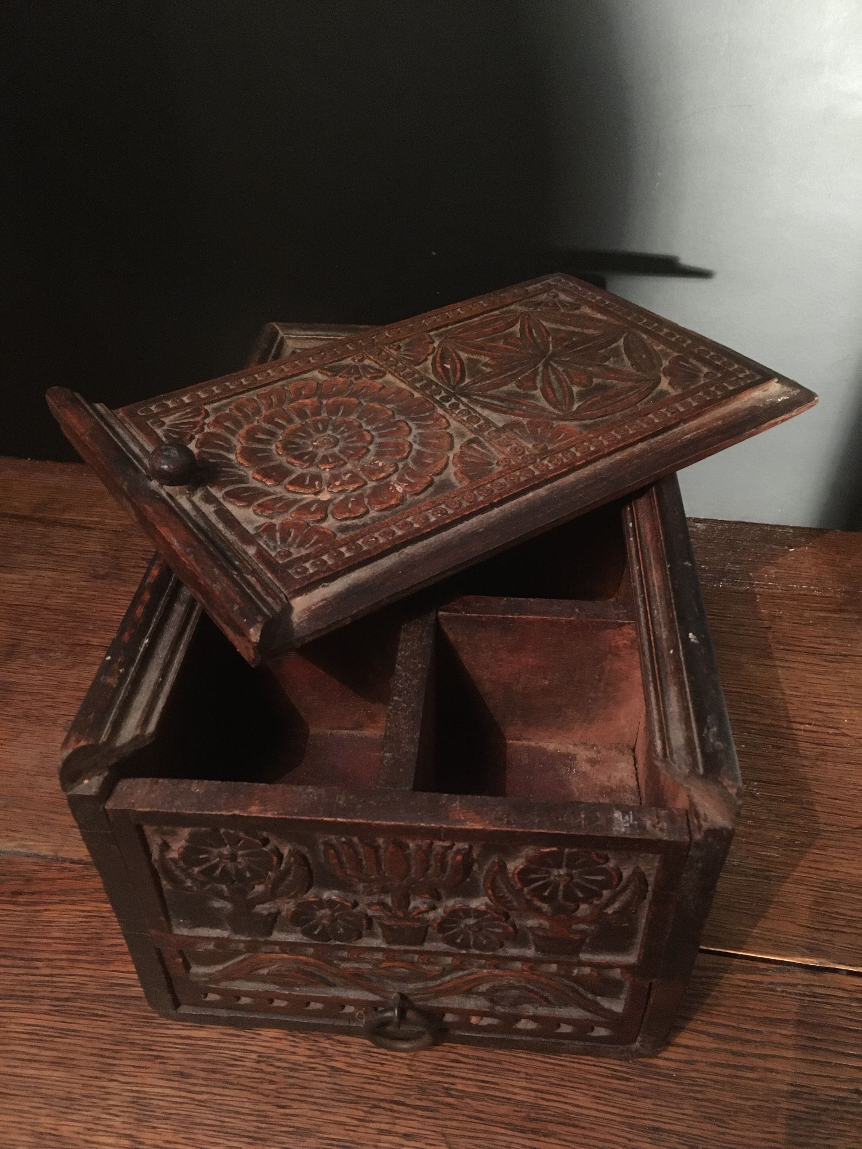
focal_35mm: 29
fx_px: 963
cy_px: 574
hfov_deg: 48.2
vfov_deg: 61.7
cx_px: 431
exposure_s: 1/17
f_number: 2.2
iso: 400
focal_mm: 4.15
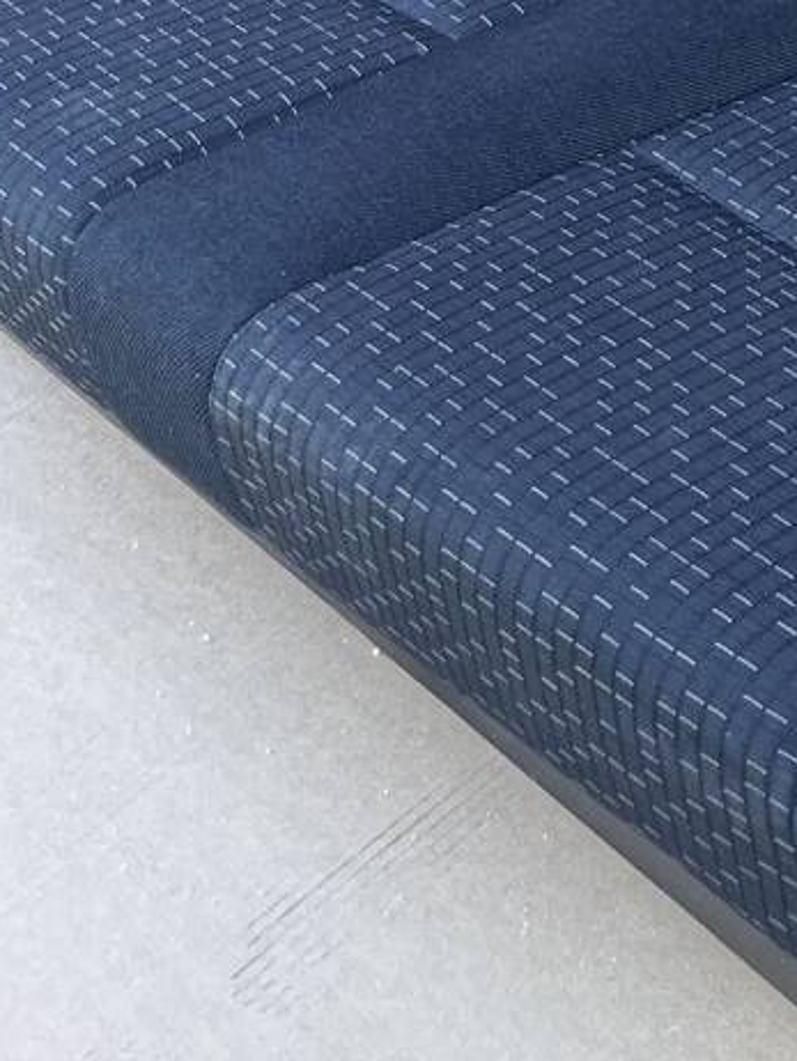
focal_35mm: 90
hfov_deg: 15.0
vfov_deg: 19.5
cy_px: -441
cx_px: 1277
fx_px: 2760
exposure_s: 1/121
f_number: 1.6
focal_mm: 5.1
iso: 80
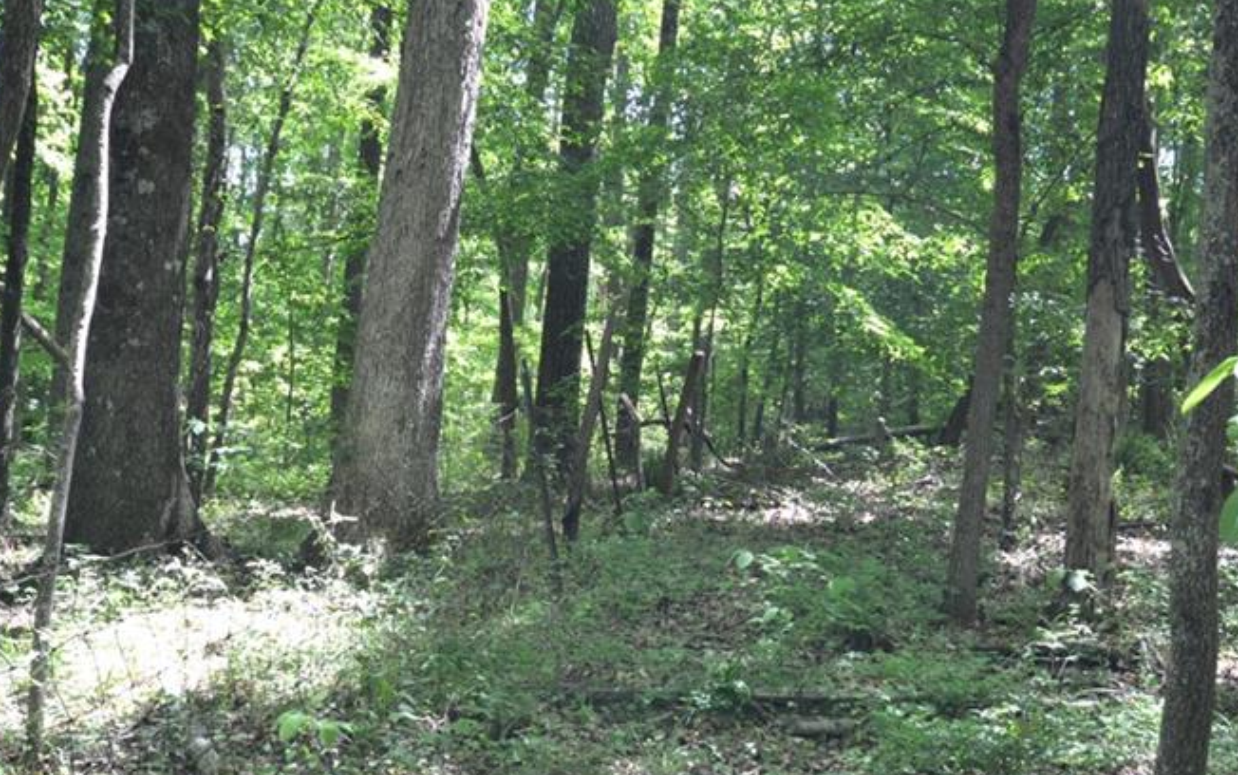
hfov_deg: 41.7
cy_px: 598
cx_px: 733
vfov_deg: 26.5
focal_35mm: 48
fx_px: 1620
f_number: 5.6
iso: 500
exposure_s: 1/60
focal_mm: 20
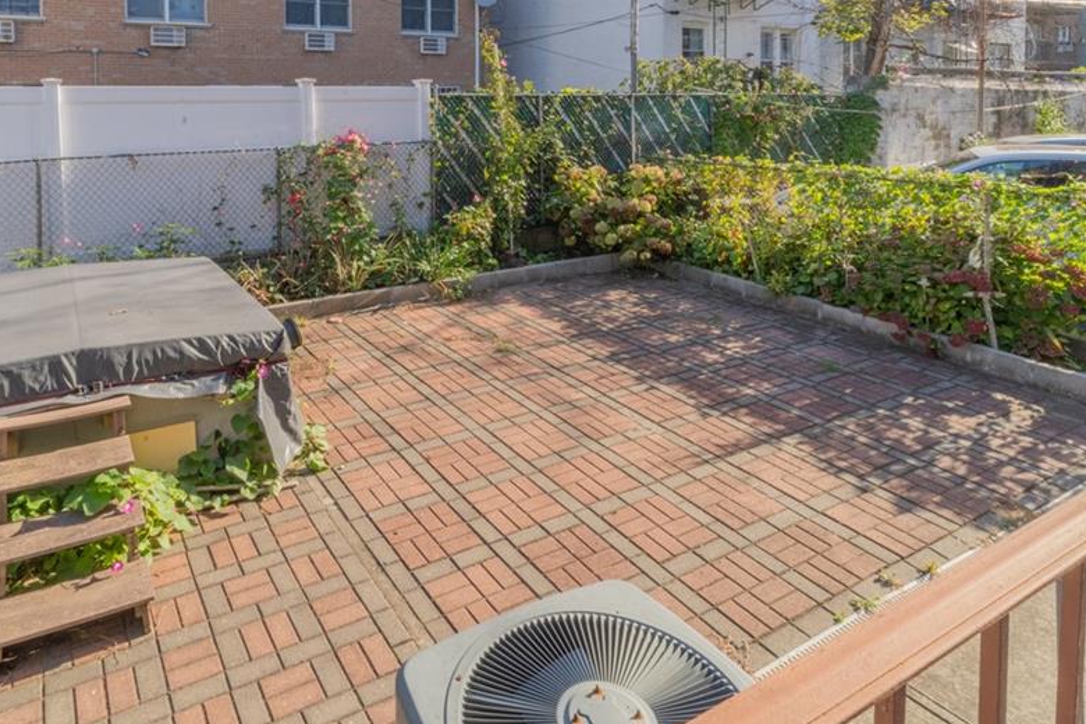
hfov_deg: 80.9
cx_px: 485
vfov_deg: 58.8
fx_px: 633
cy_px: 274
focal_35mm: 21
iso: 160
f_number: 22
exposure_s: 1/250
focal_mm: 16
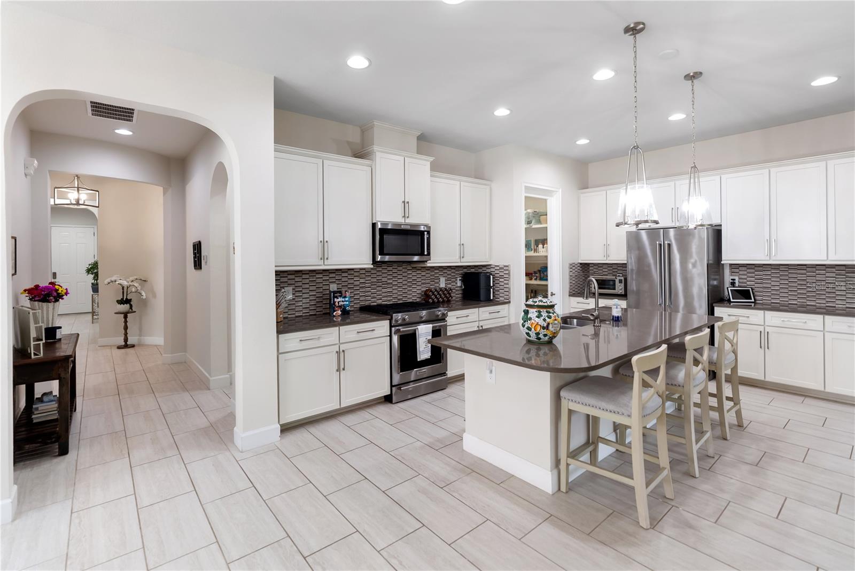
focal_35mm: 16
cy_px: 286
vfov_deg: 73.8
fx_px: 380
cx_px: 428
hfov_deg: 96.7
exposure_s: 1/15
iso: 125
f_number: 2.8
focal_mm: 16
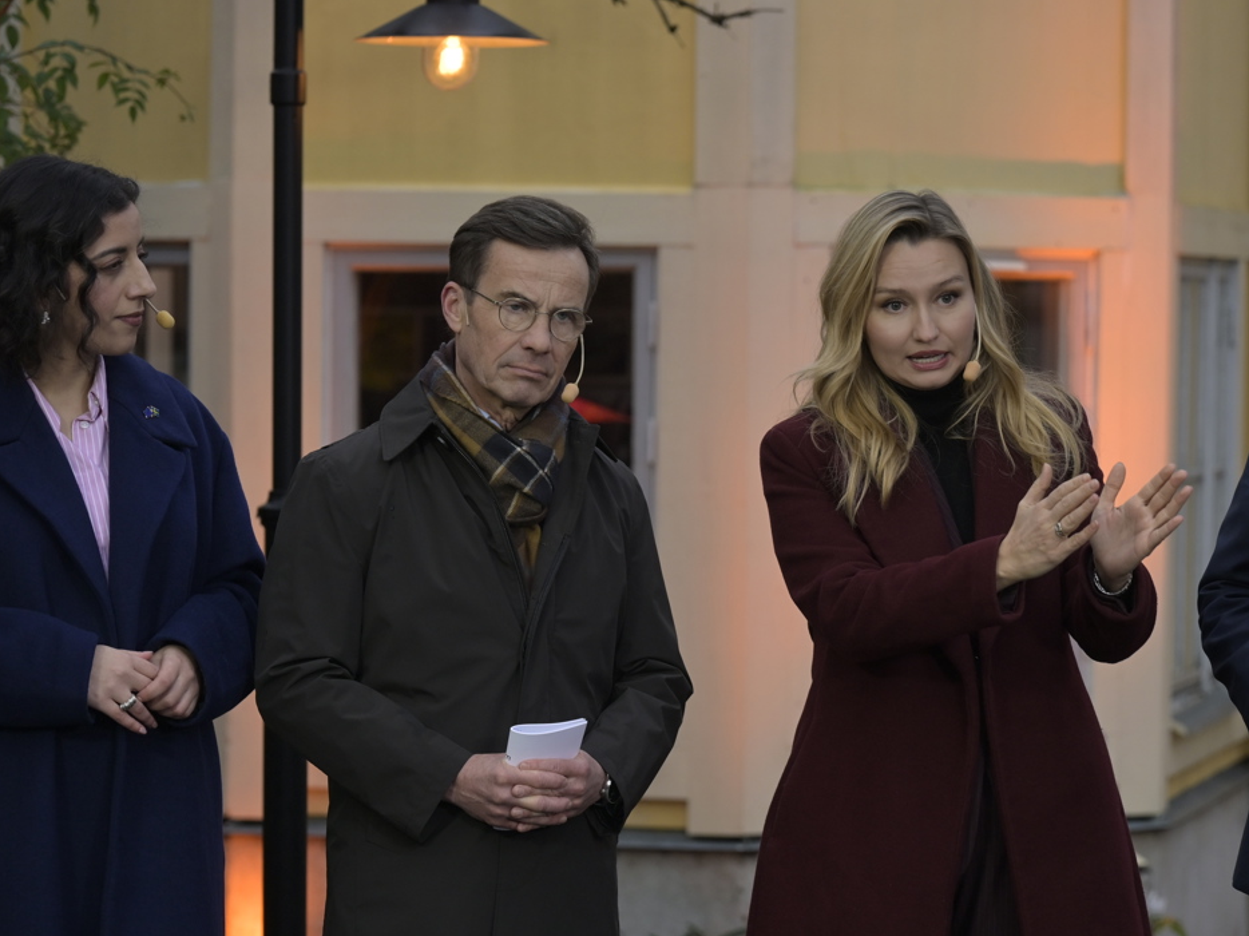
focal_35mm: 154
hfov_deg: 12.8
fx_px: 5555
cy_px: 527
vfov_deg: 9.6
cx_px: 726
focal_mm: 110
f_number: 4
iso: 560
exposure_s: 1/320
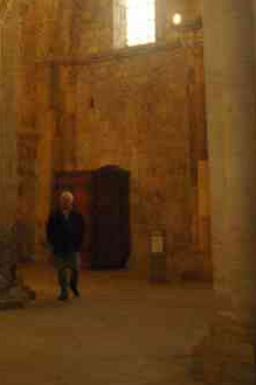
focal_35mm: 82
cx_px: 69
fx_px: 877
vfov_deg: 22.5
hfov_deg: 16.5
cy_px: -97
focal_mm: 18
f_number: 3.5
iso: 1600
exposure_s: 1/20
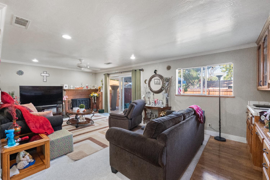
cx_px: 135
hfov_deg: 96.7
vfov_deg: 73.7
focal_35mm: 16
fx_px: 120
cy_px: 90
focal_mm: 16
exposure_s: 1/30
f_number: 8
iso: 10000
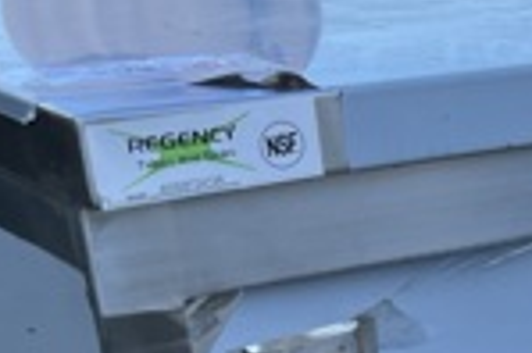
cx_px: 796
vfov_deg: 11.5
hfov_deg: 16.8
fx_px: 1639
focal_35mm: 111
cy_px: 628
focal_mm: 5.7
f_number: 1.5
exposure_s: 1/1058
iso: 50
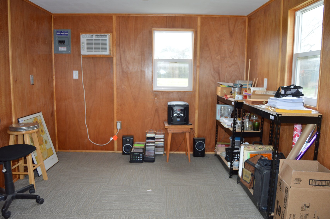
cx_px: 165
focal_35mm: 27
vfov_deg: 47.9
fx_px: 247
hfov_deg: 67.4
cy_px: 110
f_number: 4
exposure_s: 1/125
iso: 400
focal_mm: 18
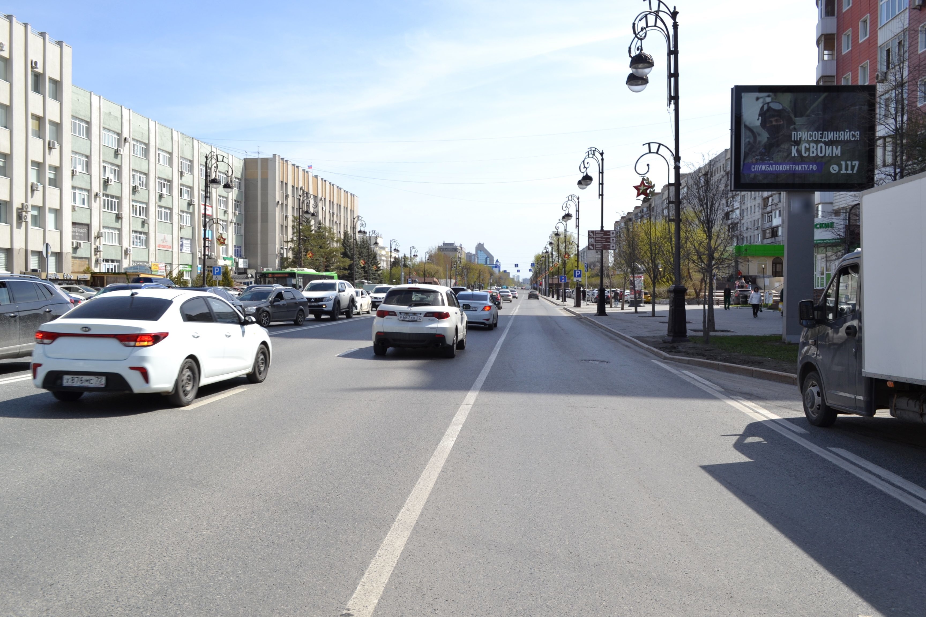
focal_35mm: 30
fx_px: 772
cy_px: 308
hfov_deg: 61.9
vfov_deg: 43.6
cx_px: 463
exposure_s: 1/250
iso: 100
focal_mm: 20
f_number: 8
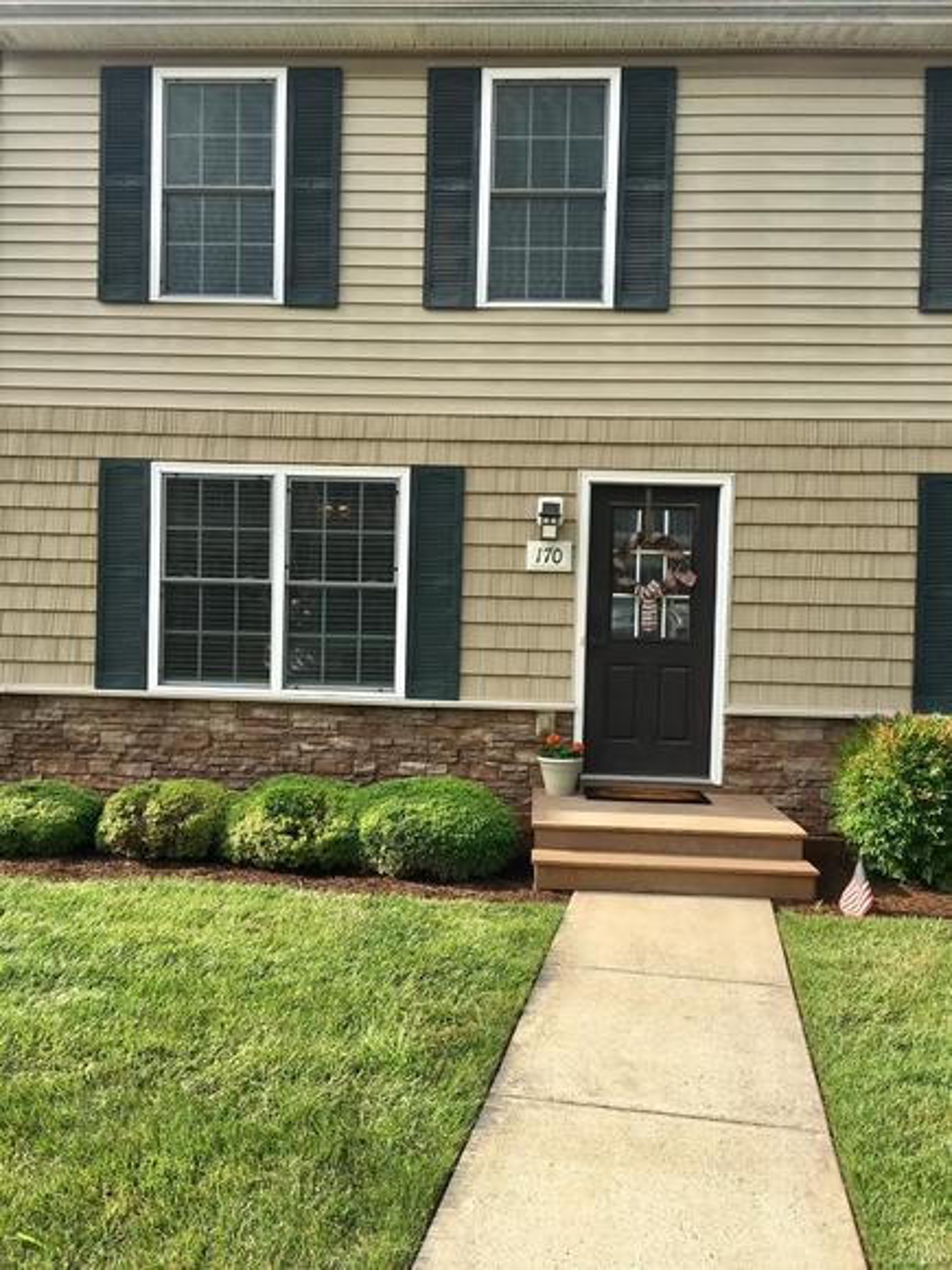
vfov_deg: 61.7
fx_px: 1063
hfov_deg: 48.2
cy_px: 635
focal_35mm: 29
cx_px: 476
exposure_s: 1/864
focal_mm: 4.15
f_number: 2.2
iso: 25
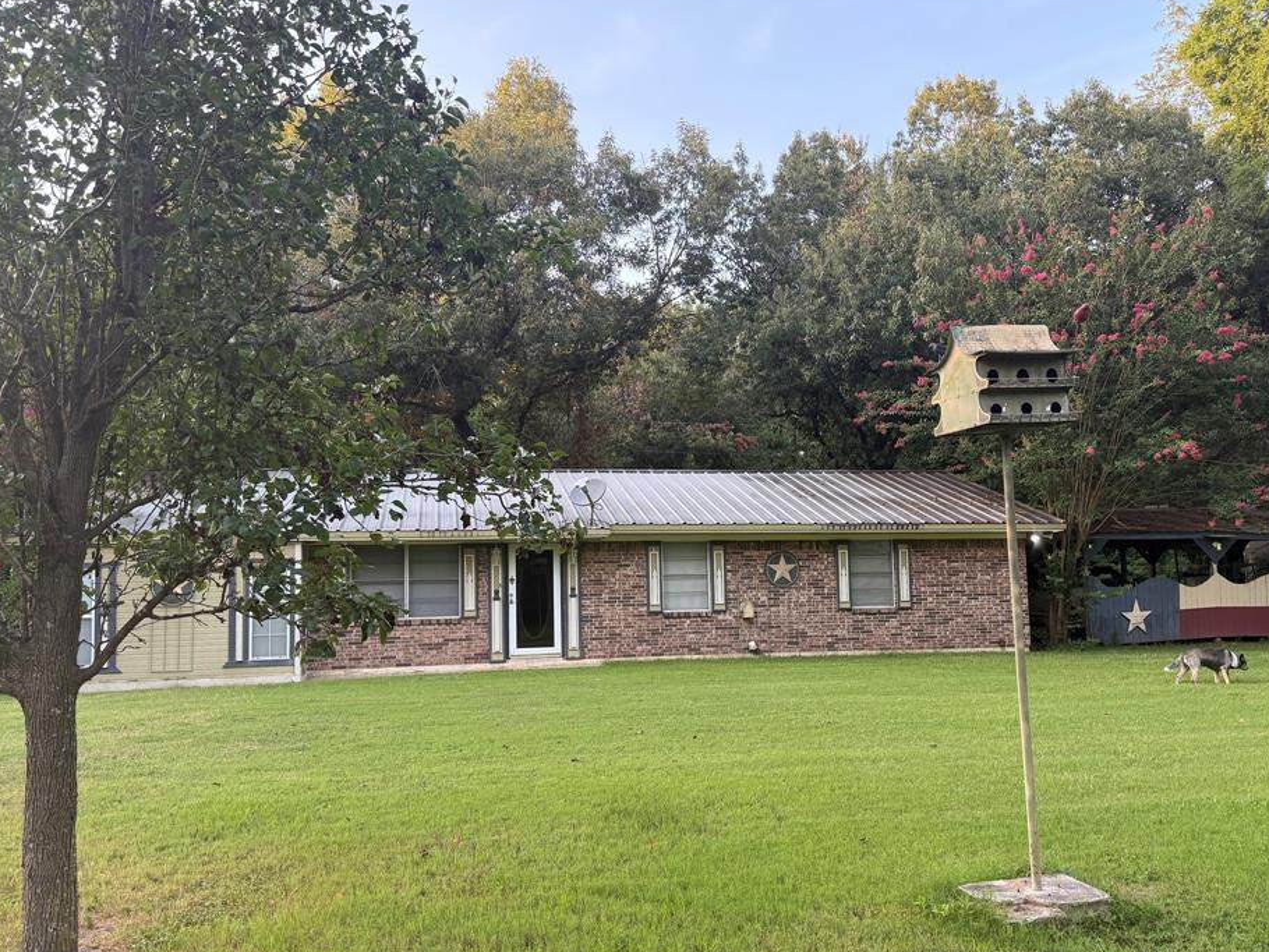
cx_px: 658
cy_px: 520
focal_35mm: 27
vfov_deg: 51.3
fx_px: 990
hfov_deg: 65.3
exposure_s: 1/228
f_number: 1.78
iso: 125
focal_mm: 6.76
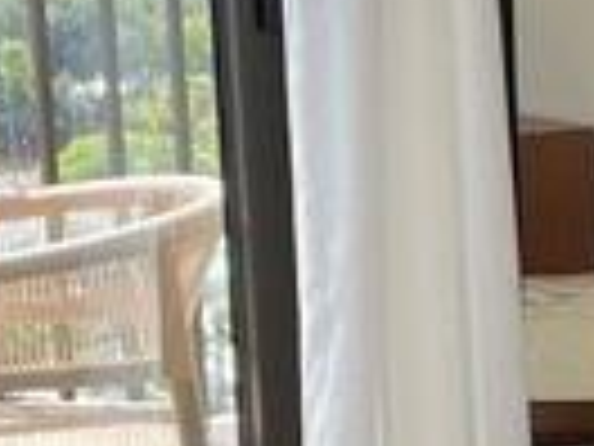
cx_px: 1120
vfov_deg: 7.4
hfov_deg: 9.4
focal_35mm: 198
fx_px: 3398
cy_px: 694
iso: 32
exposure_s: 1/232
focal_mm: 4.2
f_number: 1.6
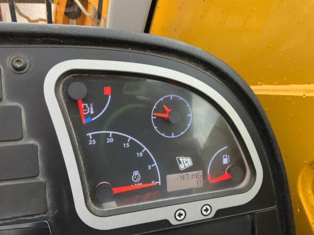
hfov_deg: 61.7
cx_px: 157
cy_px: 118
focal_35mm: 29
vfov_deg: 48.2
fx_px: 263
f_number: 1.8
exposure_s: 1/60
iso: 100
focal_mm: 3
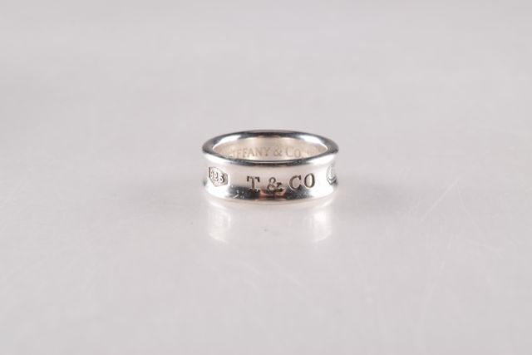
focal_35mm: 82
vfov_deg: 16.6
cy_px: 178
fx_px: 1219
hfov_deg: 24.6
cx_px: 266
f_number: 14
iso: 100
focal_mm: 55
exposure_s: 1/125
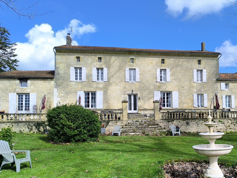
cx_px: 156
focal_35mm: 34
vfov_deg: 41.7
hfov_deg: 53.0
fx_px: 233
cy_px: 100
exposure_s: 1/989
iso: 50
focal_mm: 6.14
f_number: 1.65
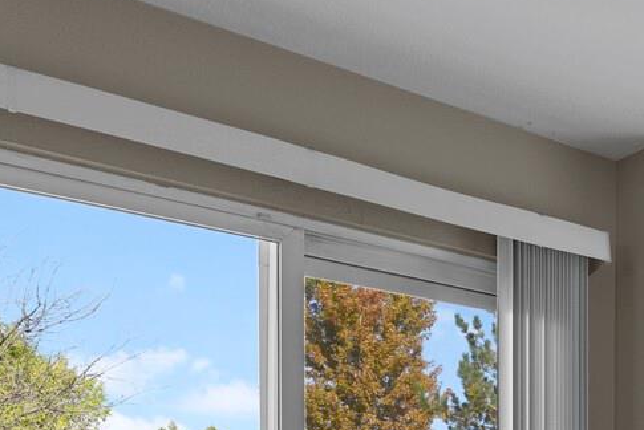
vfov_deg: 21.5
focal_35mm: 56
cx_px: 824
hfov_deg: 29.2
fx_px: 1002
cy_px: 581
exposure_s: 1/2
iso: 250
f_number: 9
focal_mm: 17
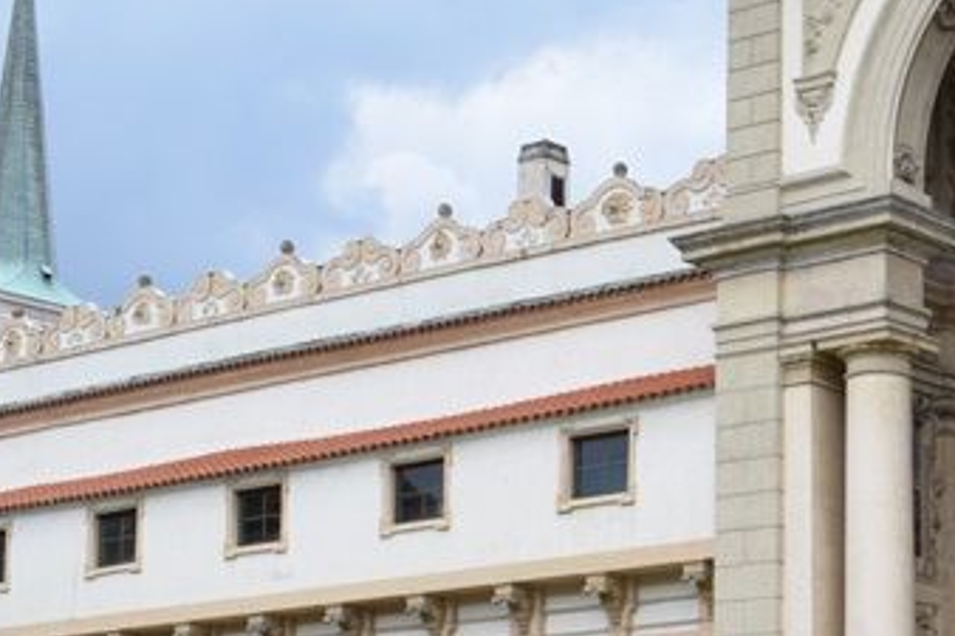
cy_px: 773
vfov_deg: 13.9
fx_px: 2532
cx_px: 1006
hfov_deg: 20.5
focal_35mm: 96
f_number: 8
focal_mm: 21
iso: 280
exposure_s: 1/250
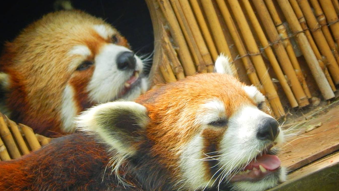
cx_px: 145
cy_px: 110
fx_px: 6958
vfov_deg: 1.6
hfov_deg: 2.8
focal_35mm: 774
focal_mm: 107.1
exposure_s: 1/125
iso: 320
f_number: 5.8
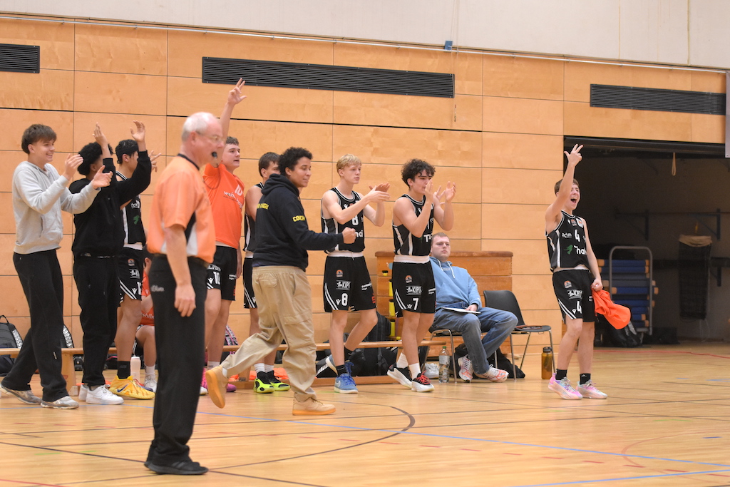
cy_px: 244
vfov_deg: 11.4
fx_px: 2434
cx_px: 365
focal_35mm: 120
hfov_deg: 17.1
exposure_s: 1/1000
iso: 3200
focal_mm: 80
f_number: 2.8
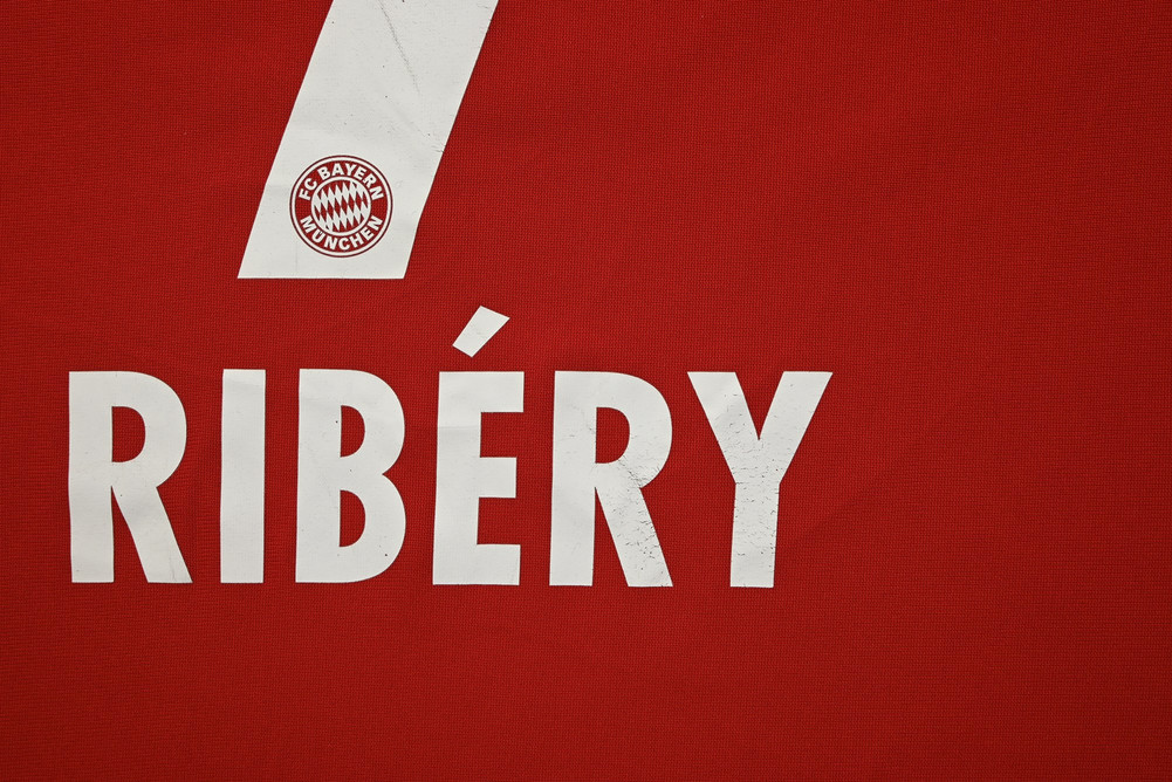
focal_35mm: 36
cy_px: 391
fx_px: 1172
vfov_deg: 36.9
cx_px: 586
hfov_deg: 53.1
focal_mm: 36
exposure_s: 1/125
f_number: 5
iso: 200
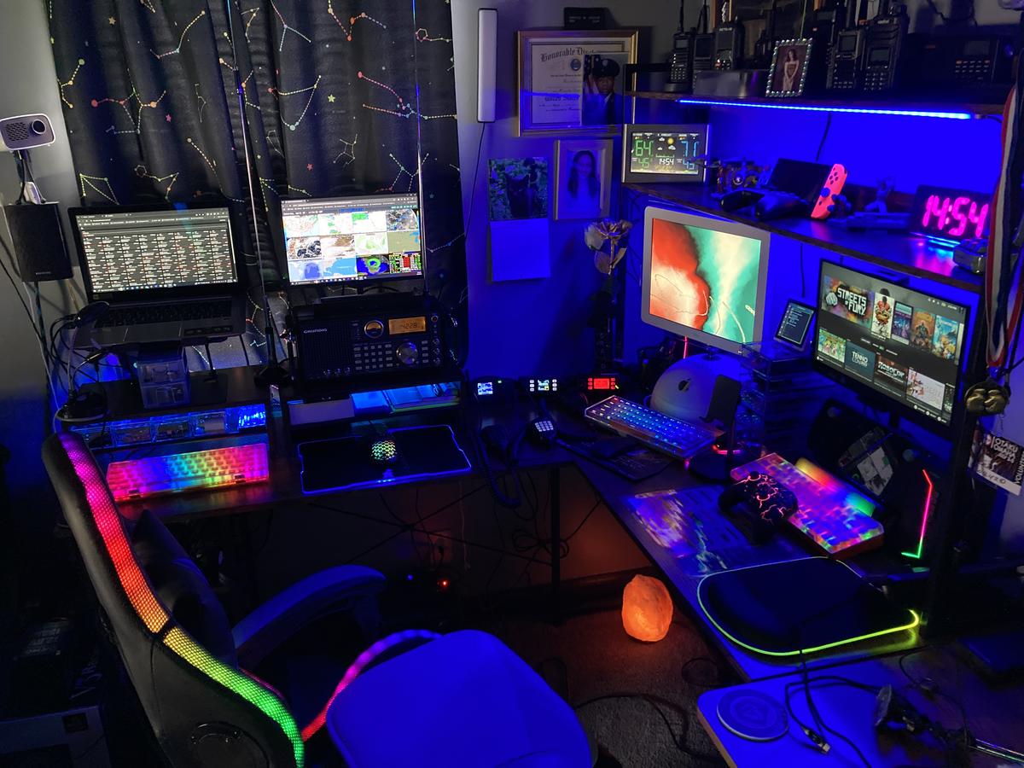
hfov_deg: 63.4
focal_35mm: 28
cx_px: 512
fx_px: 828
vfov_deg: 49.7
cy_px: 384
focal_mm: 3.99
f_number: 1.8
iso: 640
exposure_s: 1/30
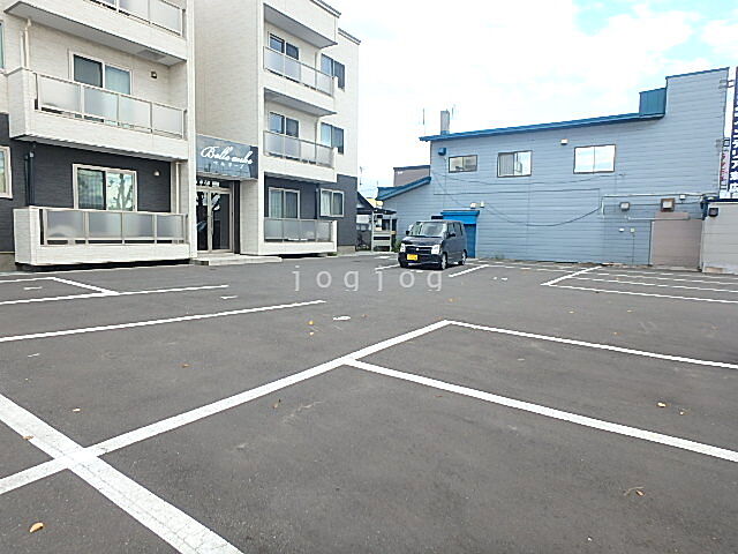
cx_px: 369
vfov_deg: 63.4
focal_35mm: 21
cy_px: 277
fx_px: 448
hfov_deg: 79.0
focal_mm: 3.7
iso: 125
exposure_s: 1/200
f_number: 3.5
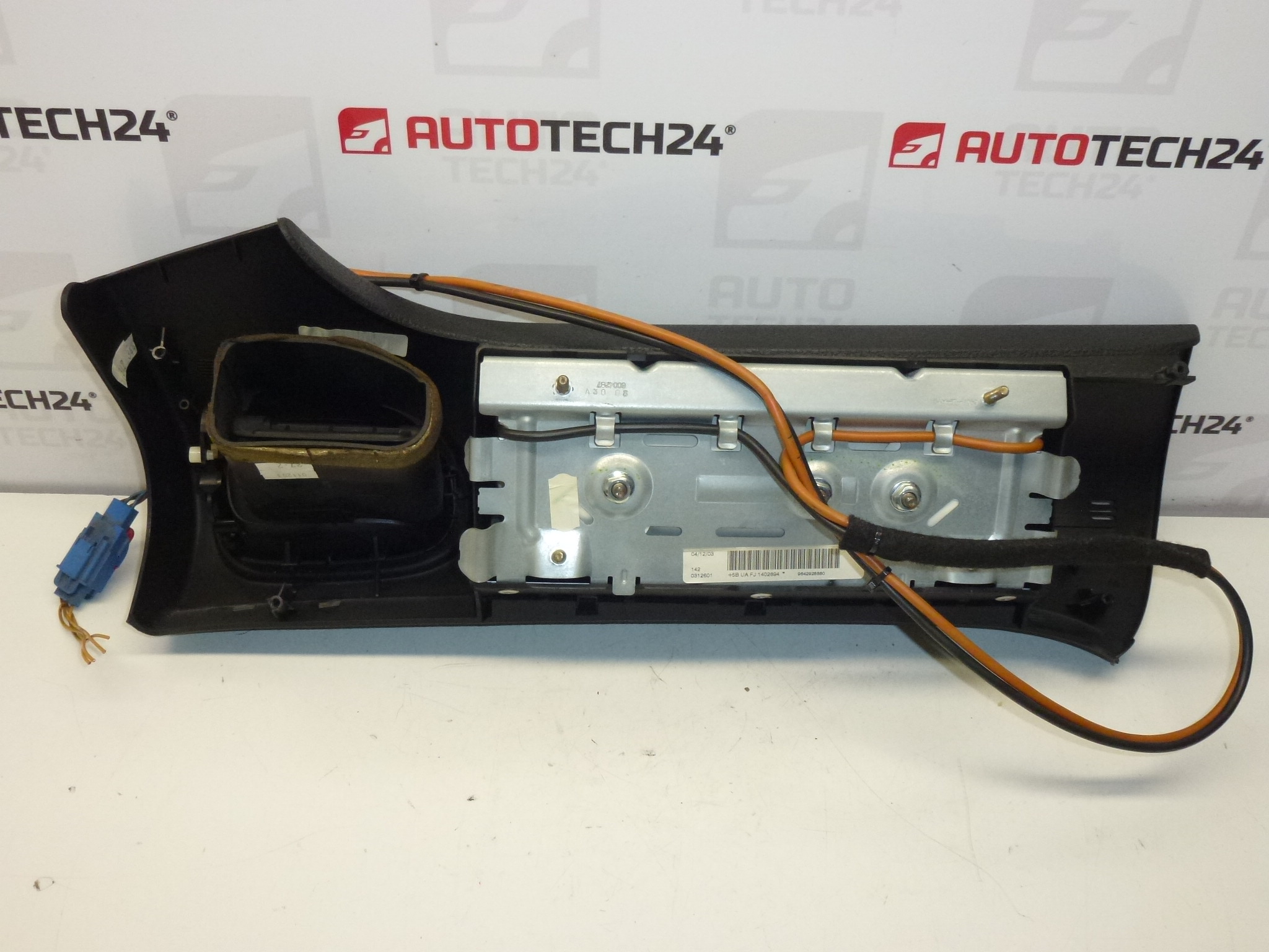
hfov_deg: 55.4
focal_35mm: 33
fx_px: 1210
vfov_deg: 42.9
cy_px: 476
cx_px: 634
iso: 400
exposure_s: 1/200
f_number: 3.6
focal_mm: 5.9
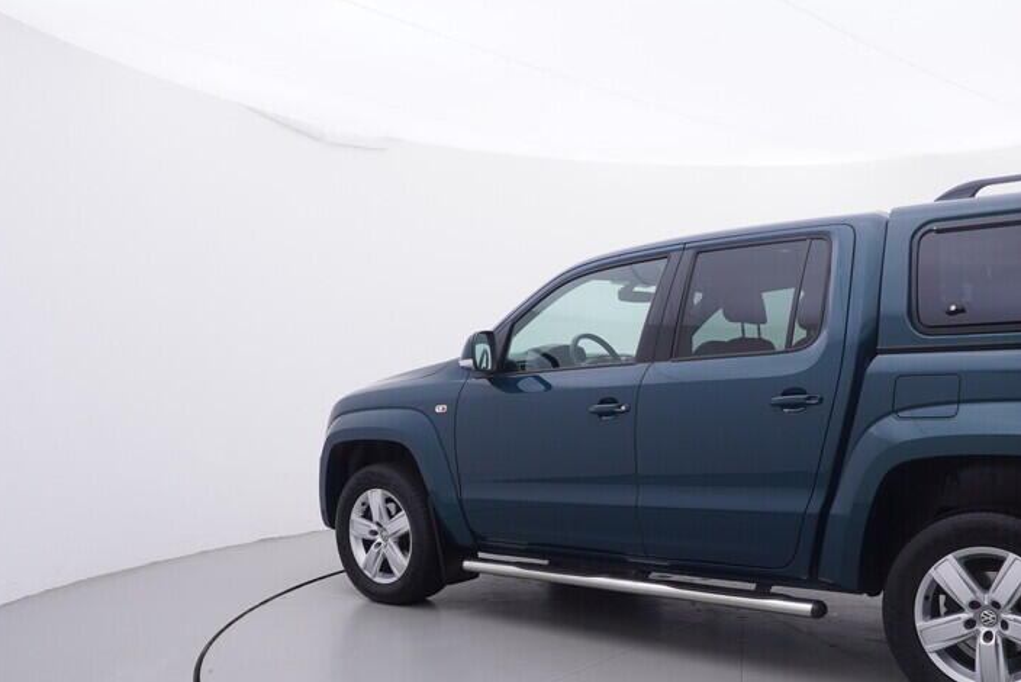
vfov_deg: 39.6
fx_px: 929
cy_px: 482
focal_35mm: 33
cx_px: 679
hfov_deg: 56.4
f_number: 5
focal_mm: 15
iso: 200
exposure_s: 1/80
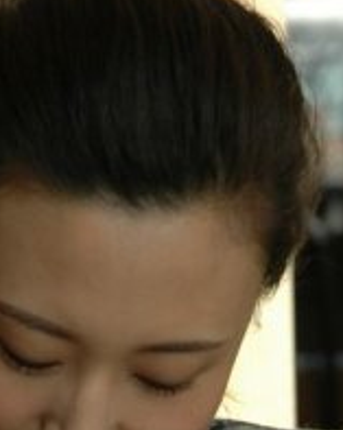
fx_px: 3892
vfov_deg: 6.3
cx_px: 149
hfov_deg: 5.0
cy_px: 596
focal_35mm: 306
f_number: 4.8
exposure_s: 1/180
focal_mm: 62
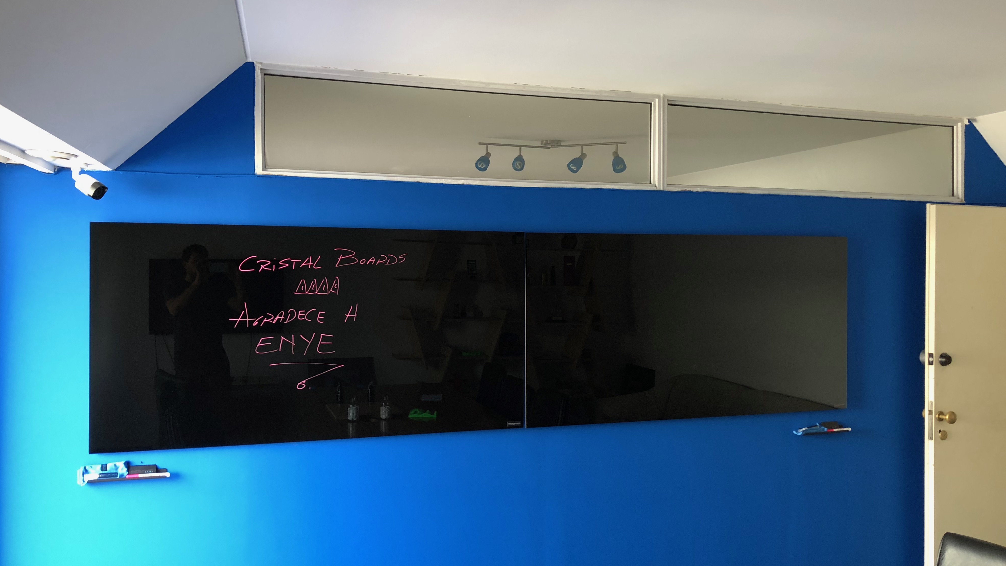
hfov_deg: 62.6
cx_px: 497
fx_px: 827
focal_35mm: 31
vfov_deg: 37.8
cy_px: 287
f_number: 1.8
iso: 50
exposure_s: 1/17
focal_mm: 3.99
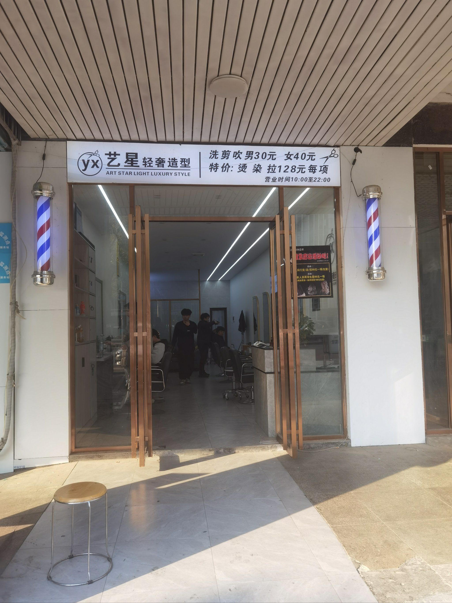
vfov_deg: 65.3
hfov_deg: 51.4
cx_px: 226
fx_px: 470
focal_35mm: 27
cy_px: 302
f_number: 1.9
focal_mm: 6.71
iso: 50
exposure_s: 1/526
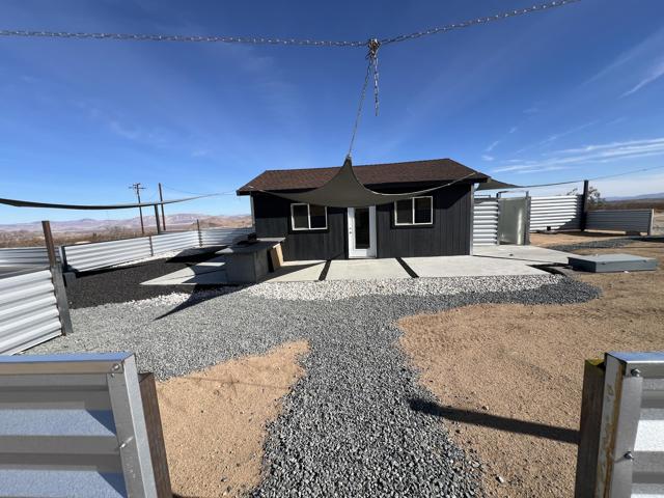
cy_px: 249
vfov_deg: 89.9
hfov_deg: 106.2
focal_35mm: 13
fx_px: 249
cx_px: 332
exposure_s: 1/2096
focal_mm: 1.57
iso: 32
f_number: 1.8
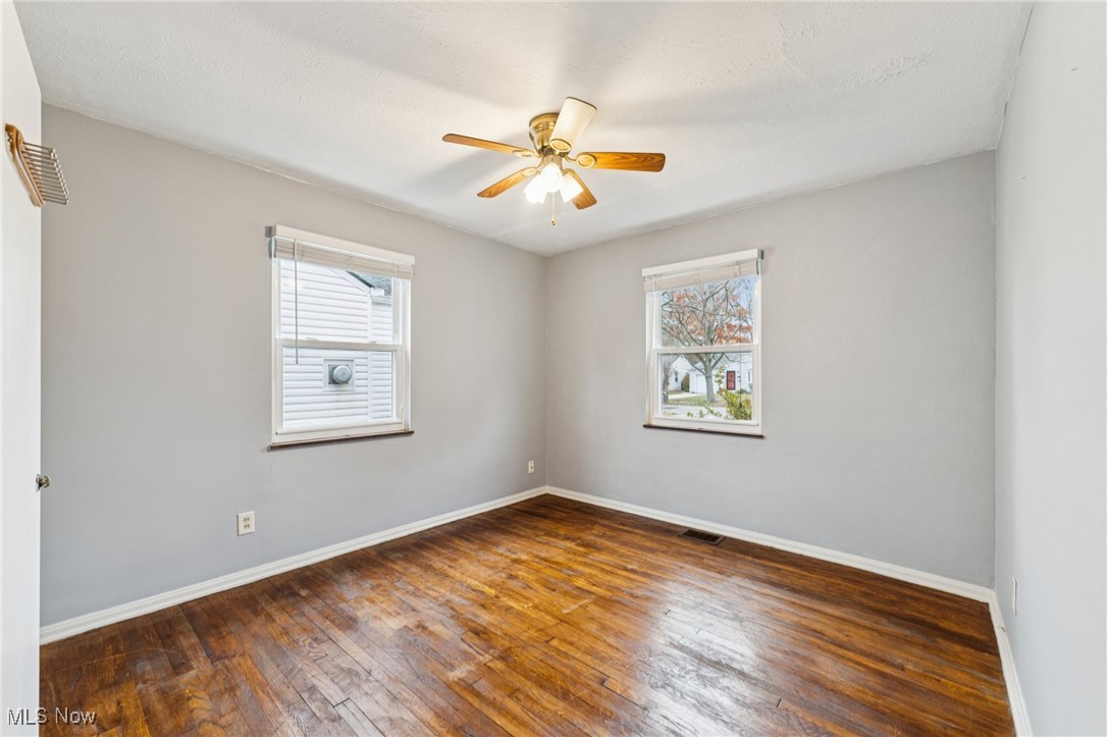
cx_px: 554
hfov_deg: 104.3
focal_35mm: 14
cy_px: 368
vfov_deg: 81.2
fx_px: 430
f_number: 5
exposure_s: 1/15
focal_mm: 14
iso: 200
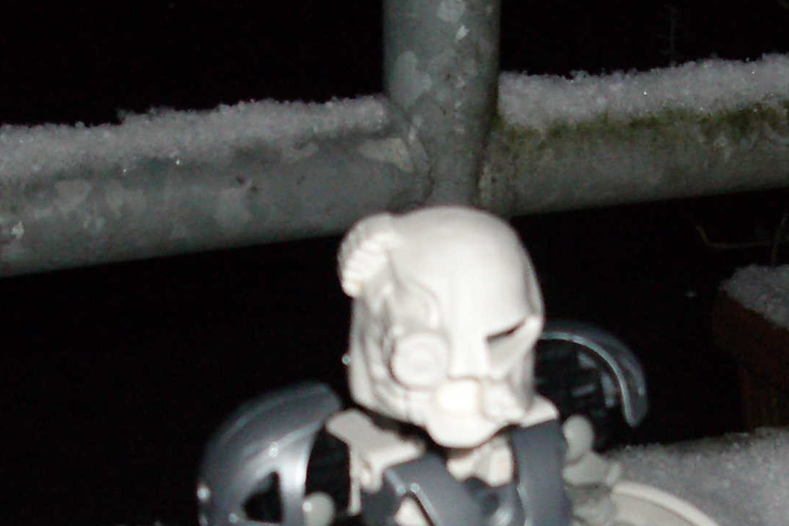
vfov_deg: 15.5
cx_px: 411
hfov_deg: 23.6
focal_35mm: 86
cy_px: 568
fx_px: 1884
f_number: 2.6
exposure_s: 1/60
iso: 200
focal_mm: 5.8
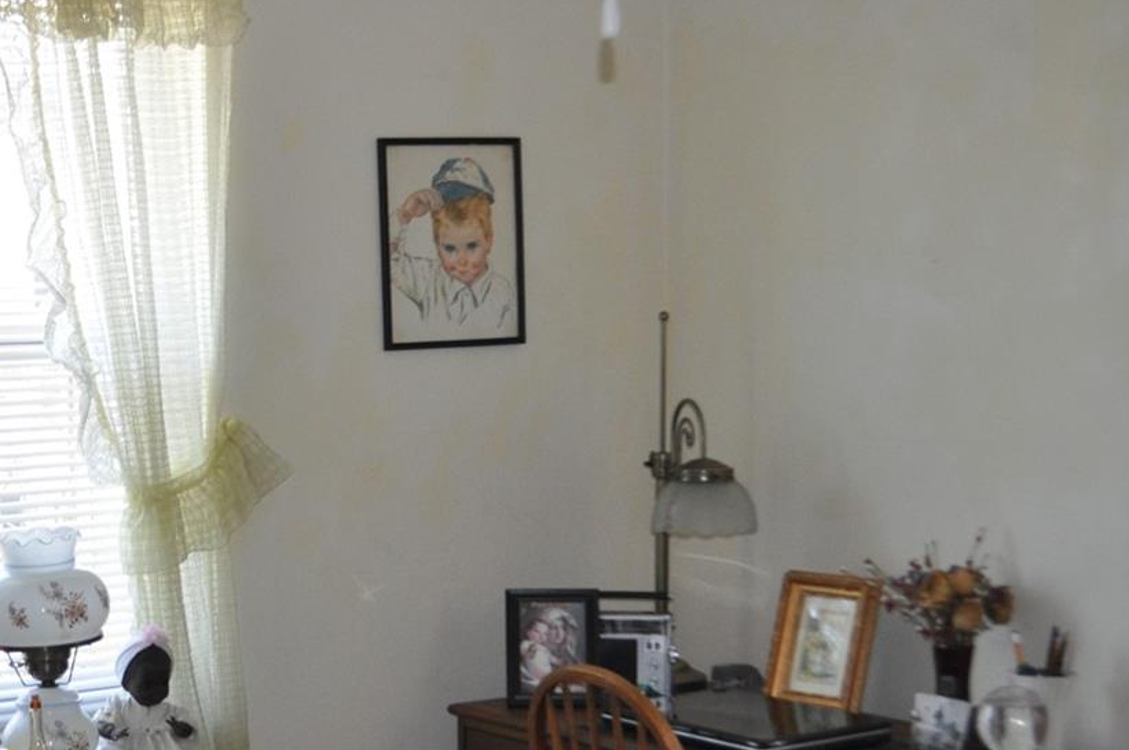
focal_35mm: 76
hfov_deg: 26.4
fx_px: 2380
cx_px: 319
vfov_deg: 17.8
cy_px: 504
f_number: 4.2
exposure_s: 1/80
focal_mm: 26
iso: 800
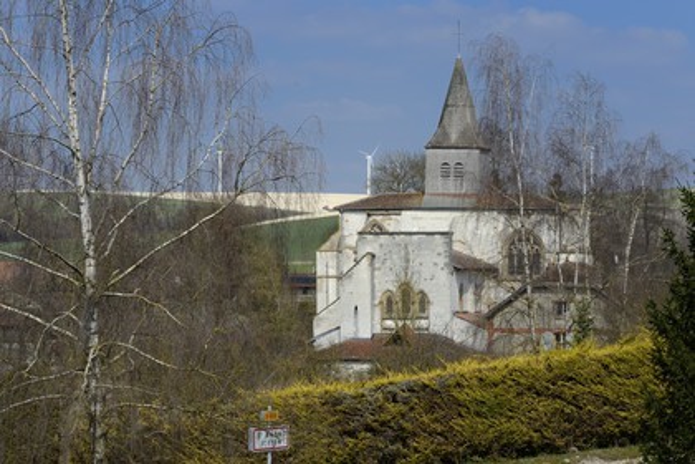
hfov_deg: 19.5
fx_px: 2027
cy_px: 232
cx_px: 348
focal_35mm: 105
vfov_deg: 13.0
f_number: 16
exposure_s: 1/200
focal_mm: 105
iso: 200
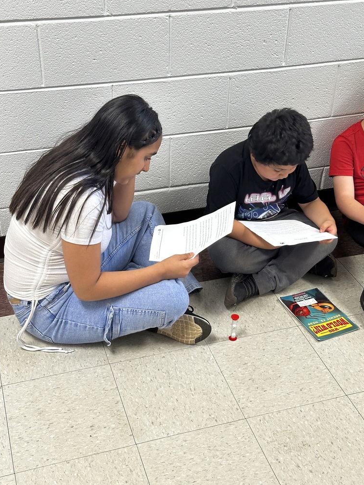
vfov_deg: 38.9
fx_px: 687
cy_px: 241
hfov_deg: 29.7
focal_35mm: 49
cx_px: 181
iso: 160
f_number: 1.78
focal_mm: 6.86
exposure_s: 1/60
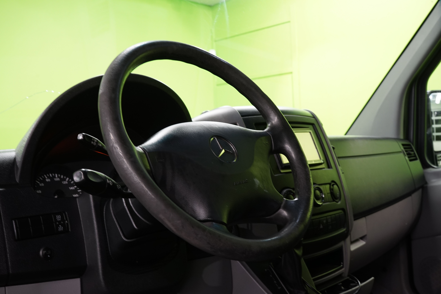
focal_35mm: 38
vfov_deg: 35.1
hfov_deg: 50.7
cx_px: 220
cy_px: 147
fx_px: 465
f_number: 9
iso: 800
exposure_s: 1/8
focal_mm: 38
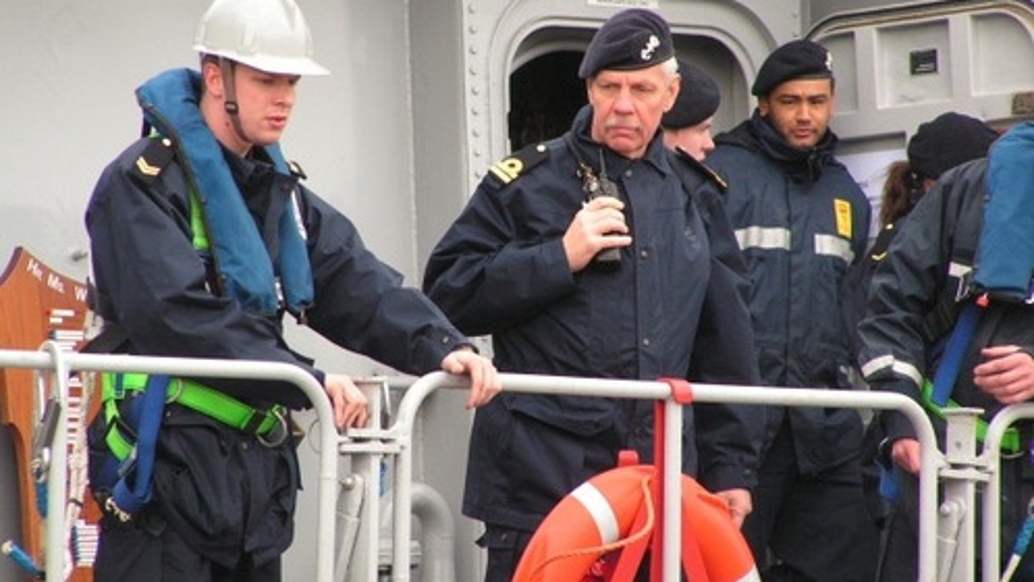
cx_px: 517
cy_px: 226
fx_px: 11404
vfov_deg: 2.9
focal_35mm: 416
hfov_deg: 5.2
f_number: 3.7
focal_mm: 63
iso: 125
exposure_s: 1/400
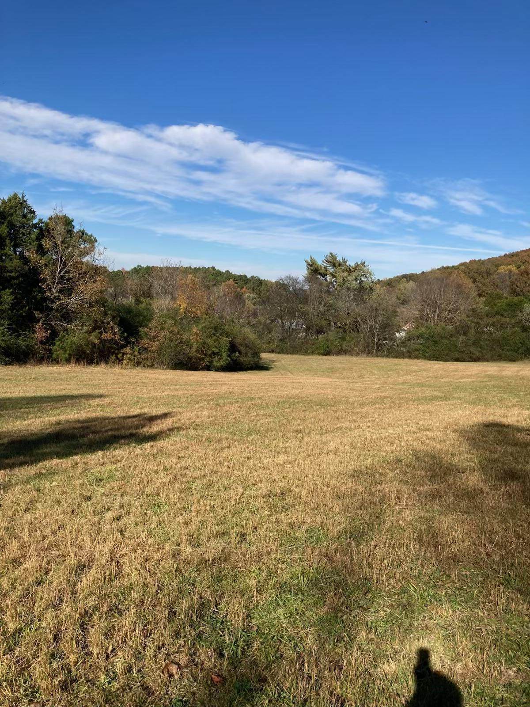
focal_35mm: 28
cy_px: 354
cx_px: 265
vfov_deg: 63.4
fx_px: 572
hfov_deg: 49.7
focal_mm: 3.99
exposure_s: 1/2315
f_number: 1.8
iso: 25
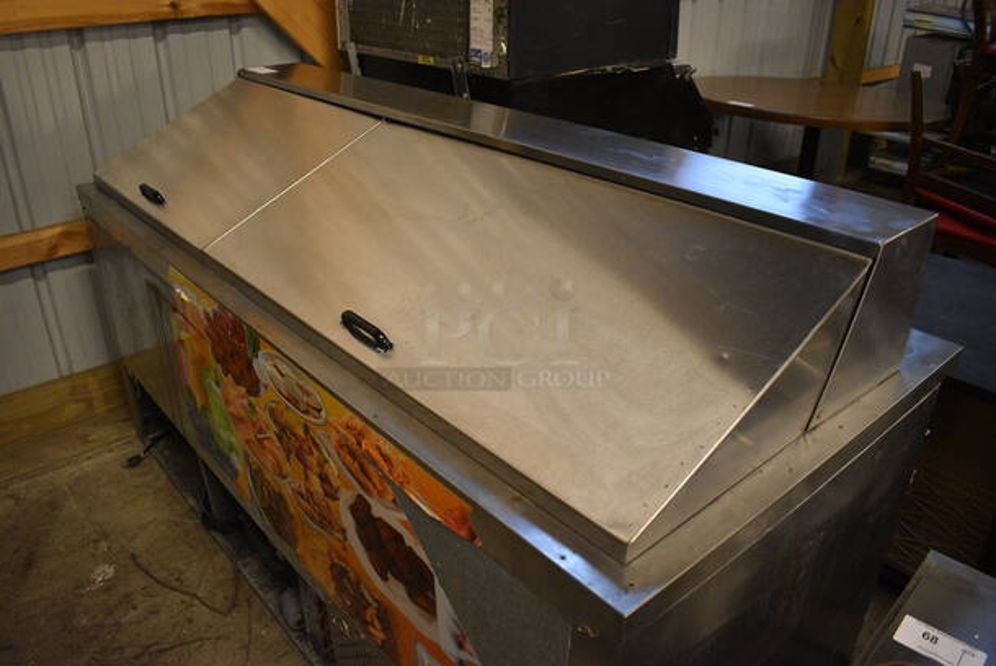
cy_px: 333
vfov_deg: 48.0
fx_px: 748
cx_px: 498
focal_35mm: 27
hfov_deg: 67.3
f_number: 3.5
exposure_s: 1/125
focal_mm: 18
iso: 2800
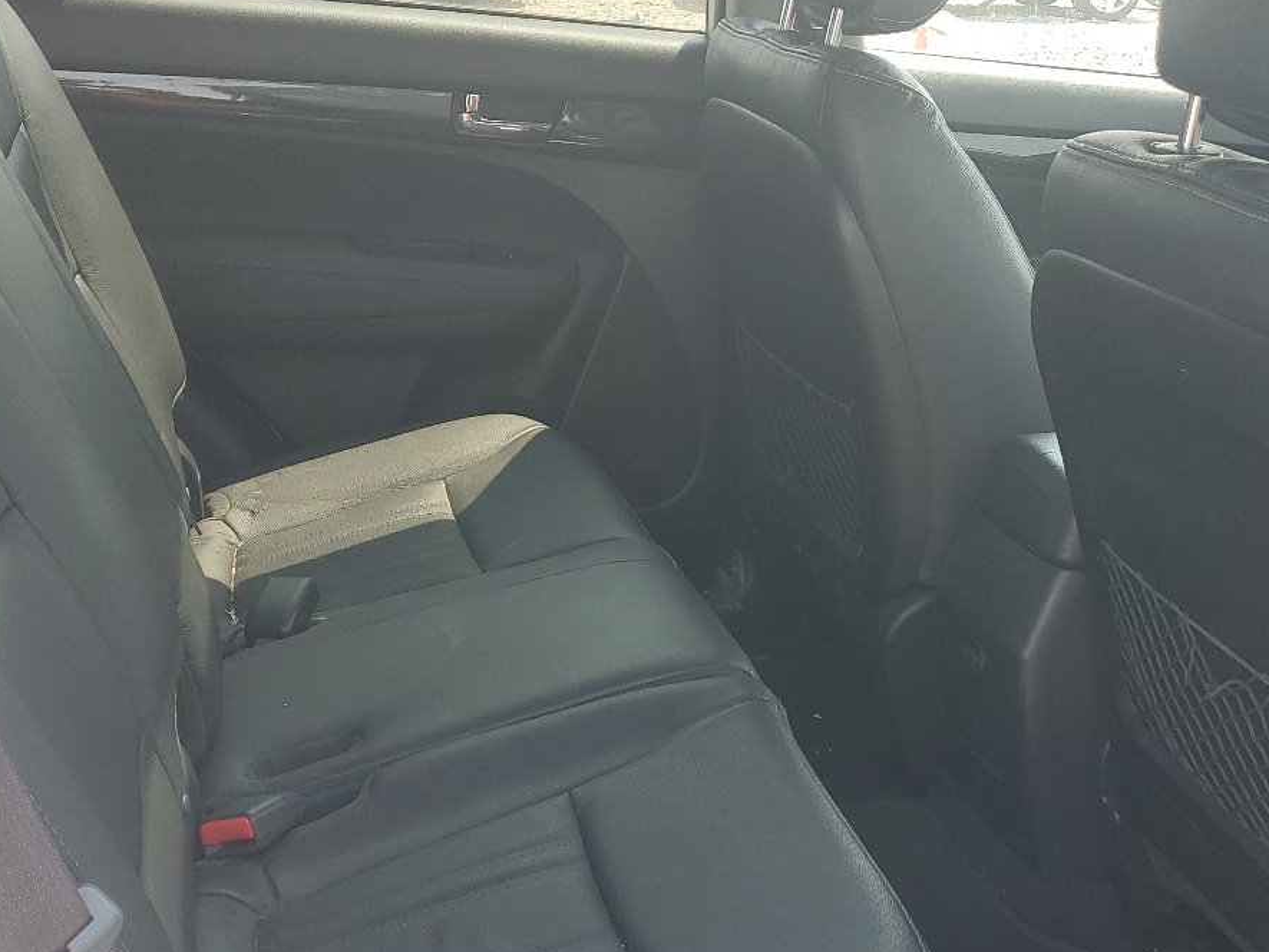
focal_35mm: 47
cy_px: 568
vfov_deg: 30.8
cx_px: 695
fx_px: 1723
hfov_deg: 40.4
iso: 50
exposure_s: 1/357
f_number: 1.5
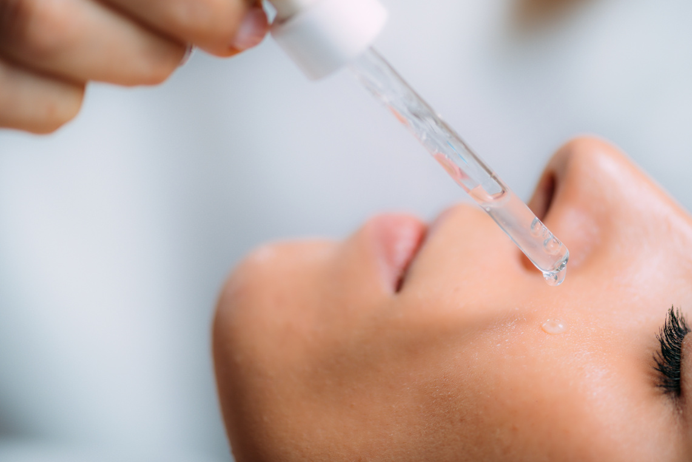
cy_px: 168
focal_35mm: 138
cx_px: 411
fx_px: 2653
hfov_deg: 14.9
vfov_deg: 9.9
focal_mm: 105
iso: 64
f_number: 3.2
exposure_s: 1/160
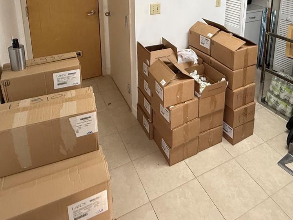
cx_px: 182
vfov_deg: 41.6
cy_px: 8
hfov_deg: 59.2
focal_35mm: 30
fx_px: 254
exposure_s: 1/60
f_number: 2.2
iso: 250
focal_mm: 2.22
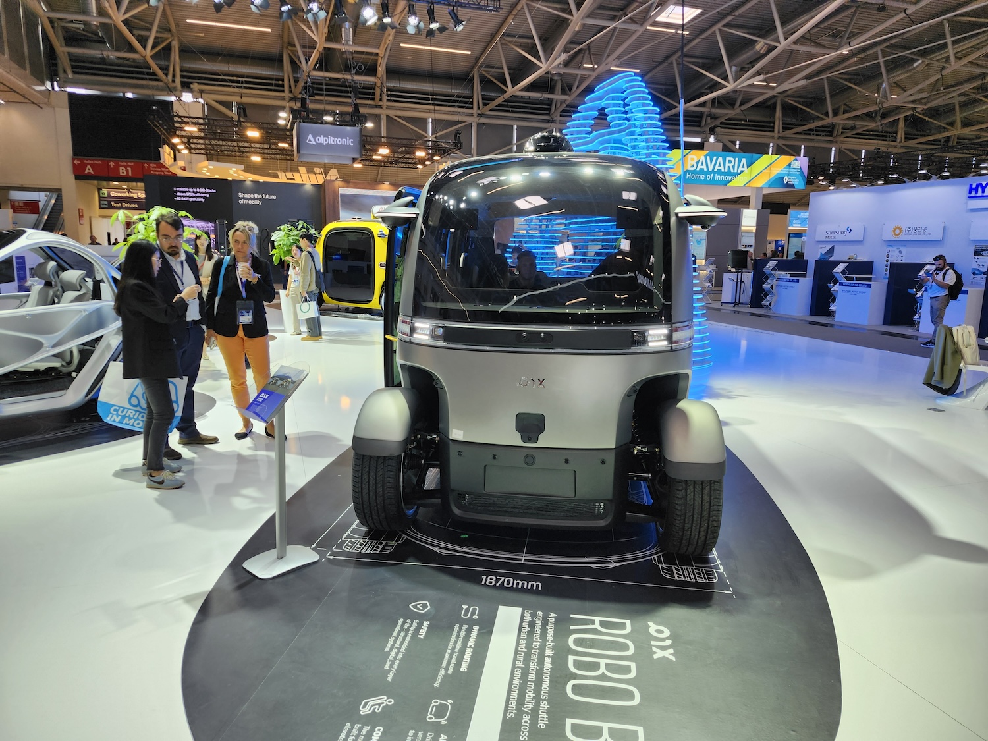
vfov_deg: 58.9
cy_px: 370
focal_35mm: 23
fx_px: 656
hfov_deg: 73.9
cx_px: 494
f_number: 1.8
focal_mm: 5.54
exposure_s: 1/180
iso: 64
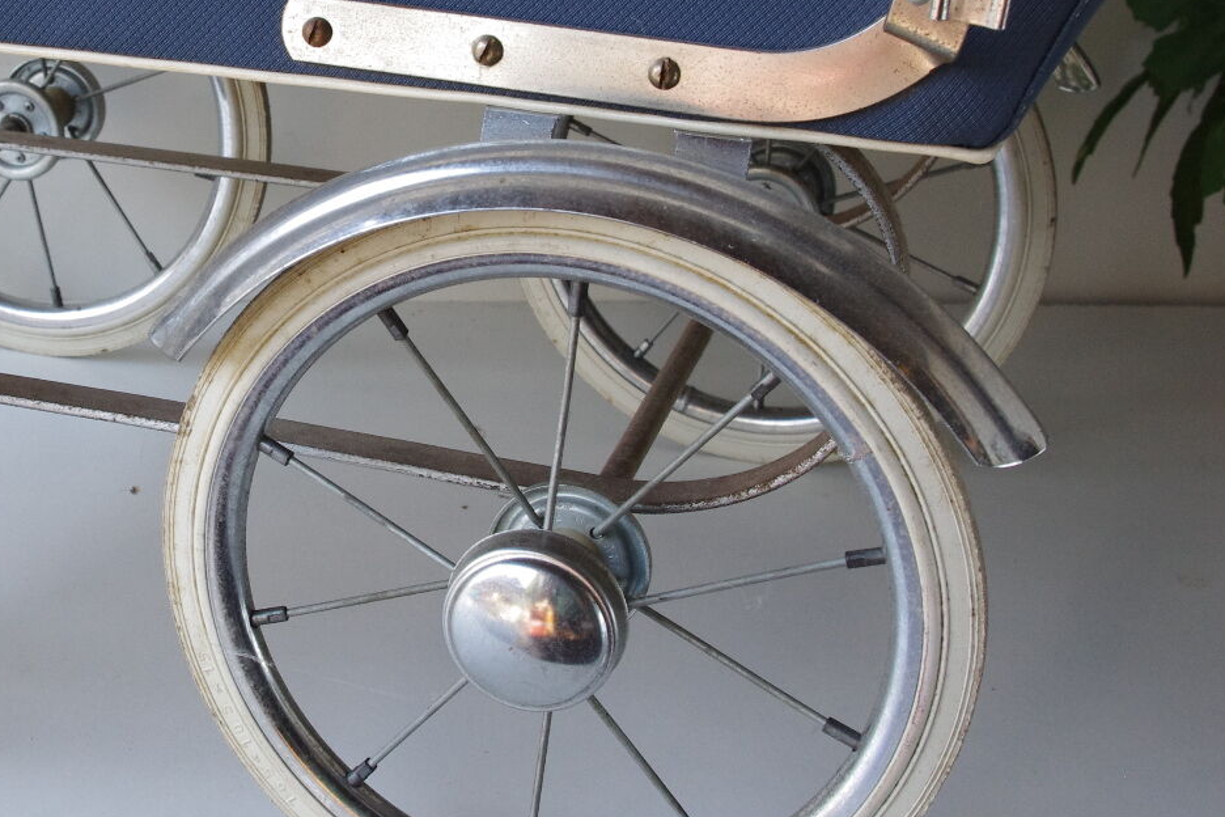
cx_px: 196
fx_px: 2450
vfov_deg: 18.9
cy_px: 285
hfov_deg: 27.4
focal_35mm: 72
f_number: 8
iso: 800
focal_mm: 26.25
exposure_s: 1/125
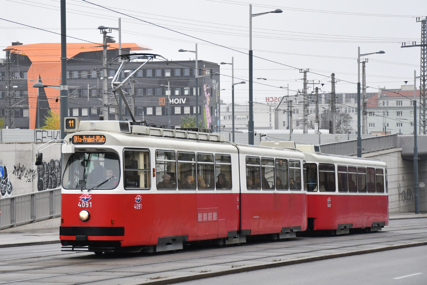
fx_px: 1174
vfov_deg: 13.8
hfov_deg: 20.6
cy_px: 142
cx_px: 214
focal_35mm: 99
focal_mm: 66
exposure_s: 1/667
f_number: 5.6
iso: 1250
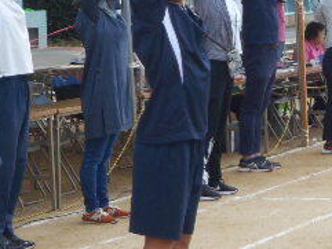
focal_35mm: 202
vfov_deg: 7.3
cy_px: 51
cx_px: 366
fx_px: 1938
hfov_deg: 9.7
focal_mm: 13.5
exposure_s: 1/250
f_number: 5.8
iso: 140
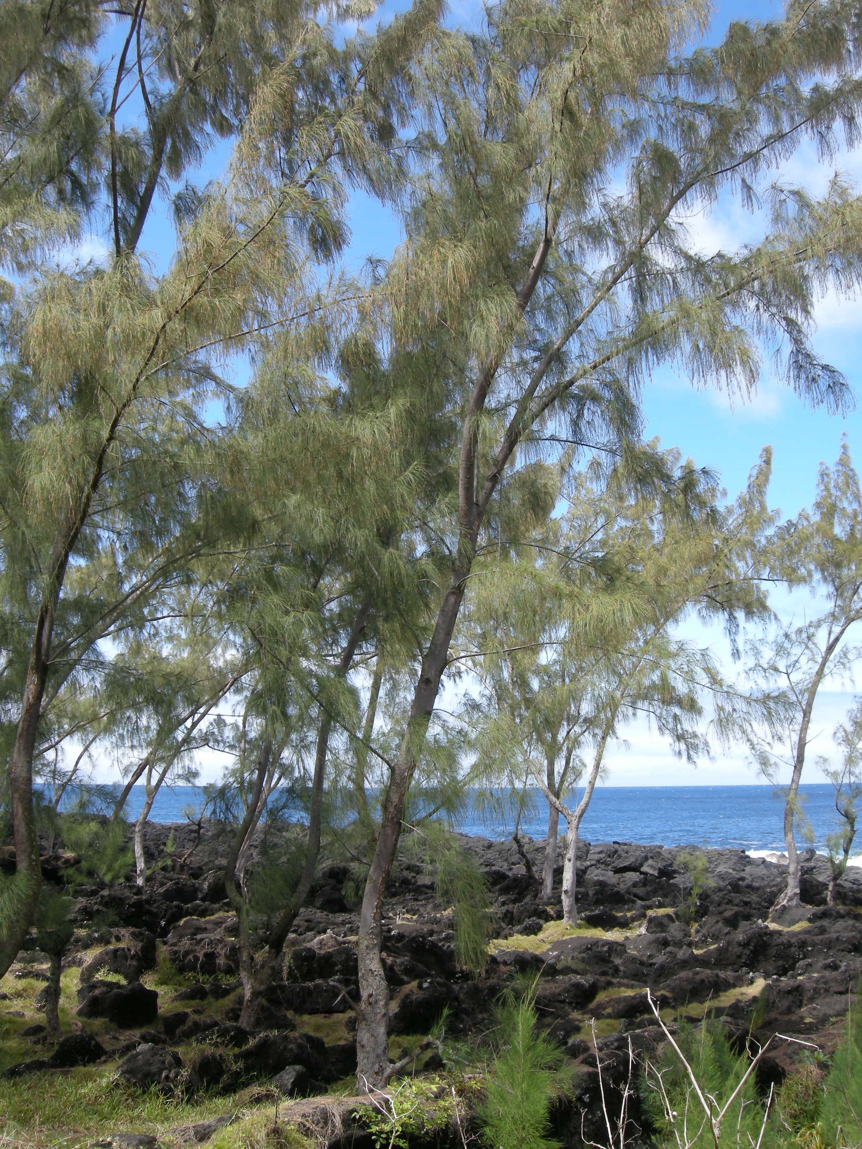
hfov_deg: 40.7
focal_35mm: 35
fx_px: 1162
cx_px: 431
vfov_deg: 52.6
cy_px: 574
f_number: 4.8
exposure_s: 1/199
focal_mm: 7.5
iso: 64
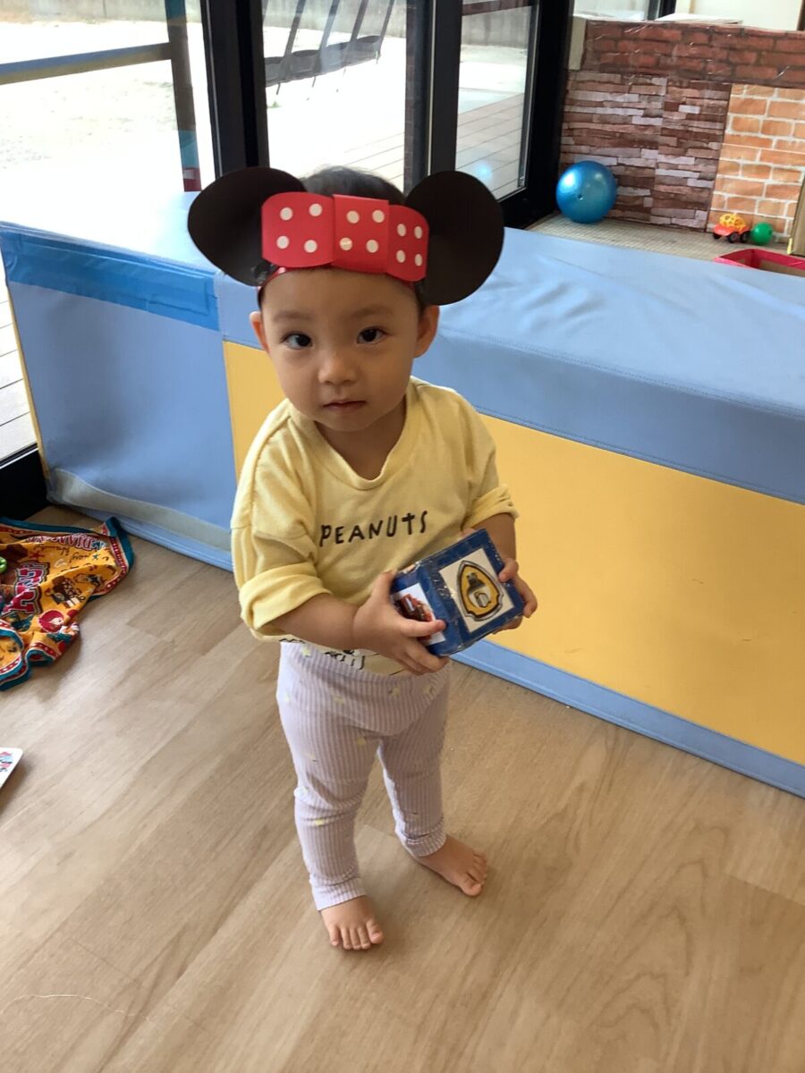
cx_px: 402
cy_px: 536
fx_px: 961
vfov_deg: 58.4
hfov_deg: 45.4
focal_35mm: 31
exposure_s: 1/120
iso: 80
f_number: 2.4
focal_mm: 3.3
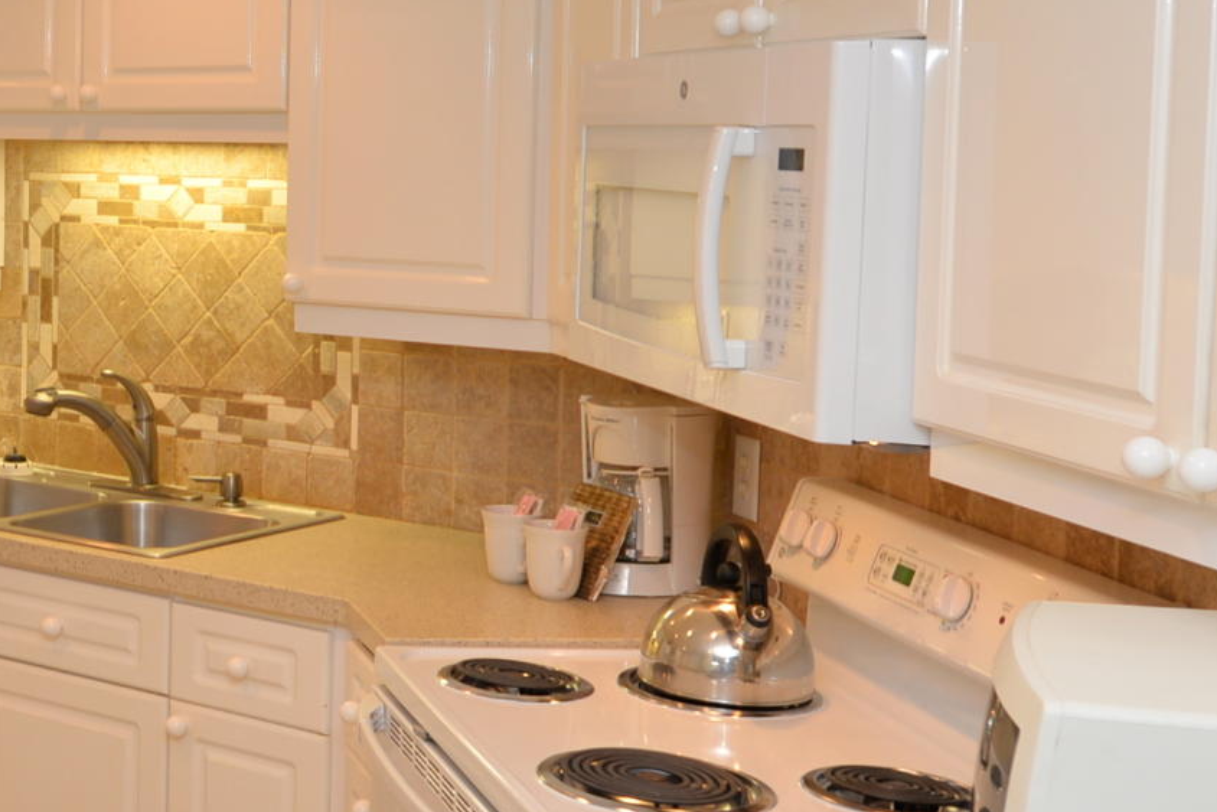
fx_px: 2164
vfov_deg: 21.2
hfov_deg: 28.6
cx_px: -105
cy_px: 307
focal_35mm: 64
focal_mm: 18
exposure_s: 1/60
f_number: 4
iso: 200
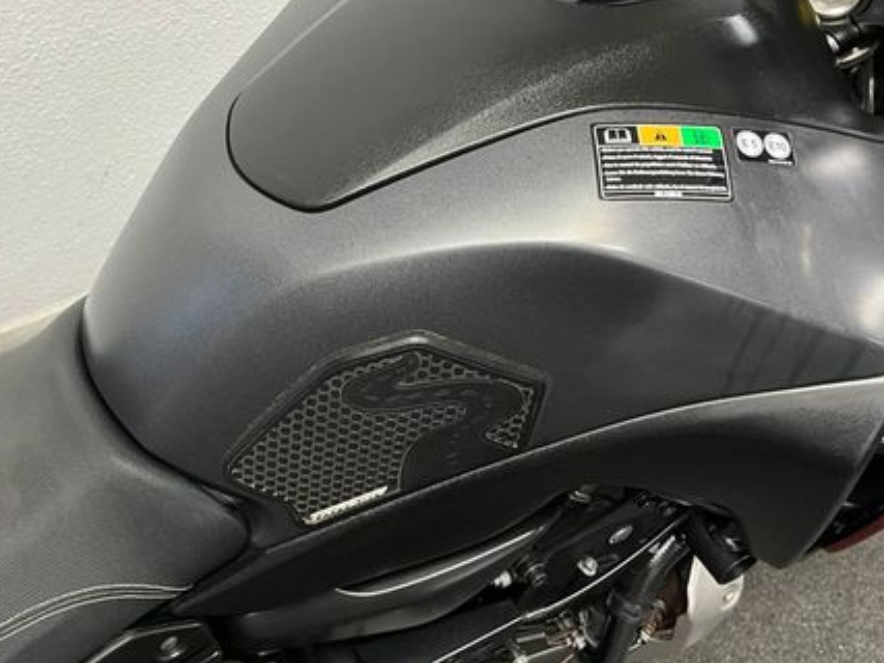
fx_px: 996
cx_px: 369
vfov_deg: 36.6
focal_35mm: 39
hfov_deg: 47.7
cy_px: 259
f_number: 1.6
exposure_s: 1/50
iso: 160
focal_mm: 5.1
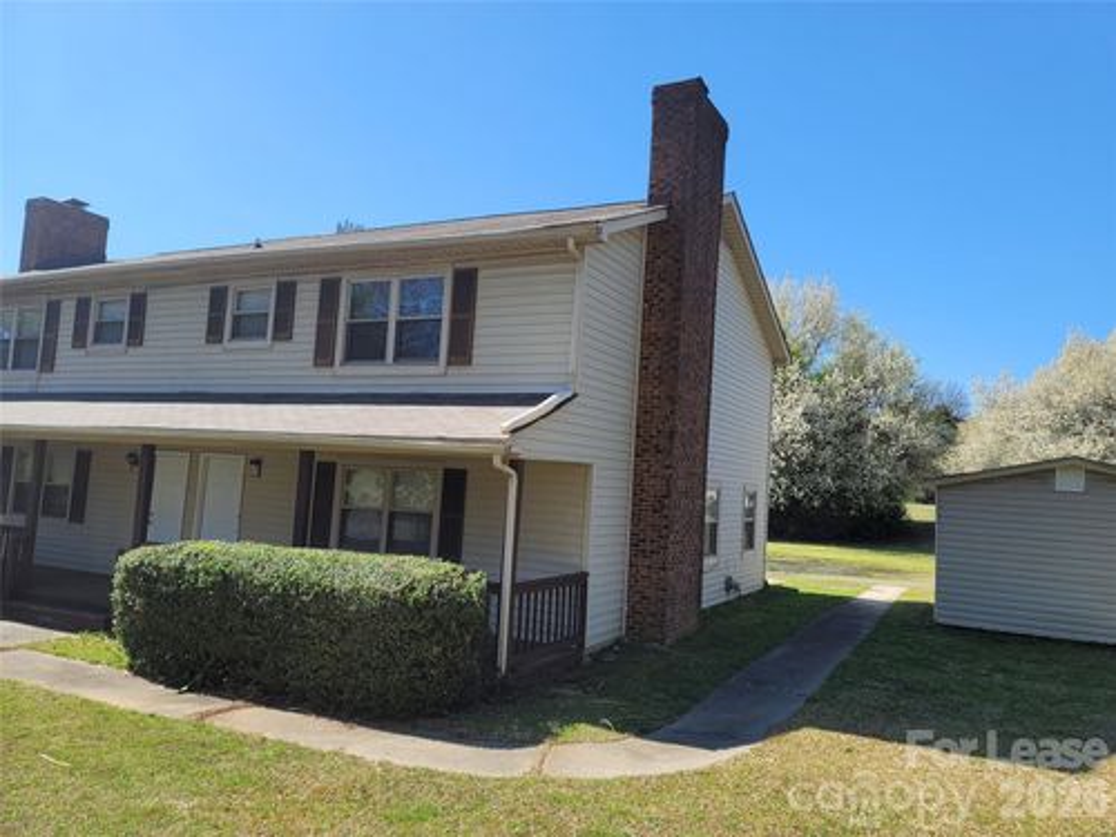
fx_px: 806
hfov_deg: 69.4
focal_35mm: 25
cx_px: 558
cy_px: 418
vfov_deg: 54.9
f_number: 1.8
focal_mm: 7
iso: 20
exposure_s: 1/590
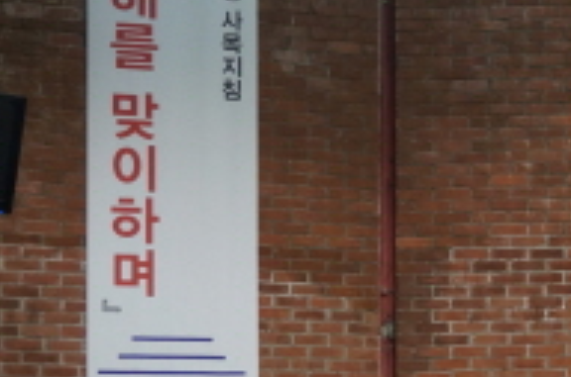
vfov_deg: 7.6
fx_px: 2832
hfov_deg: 11.2
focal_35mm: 179
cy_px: 286
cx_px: 800
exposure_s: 1/60
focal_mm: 33
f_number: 4.5
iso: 1000
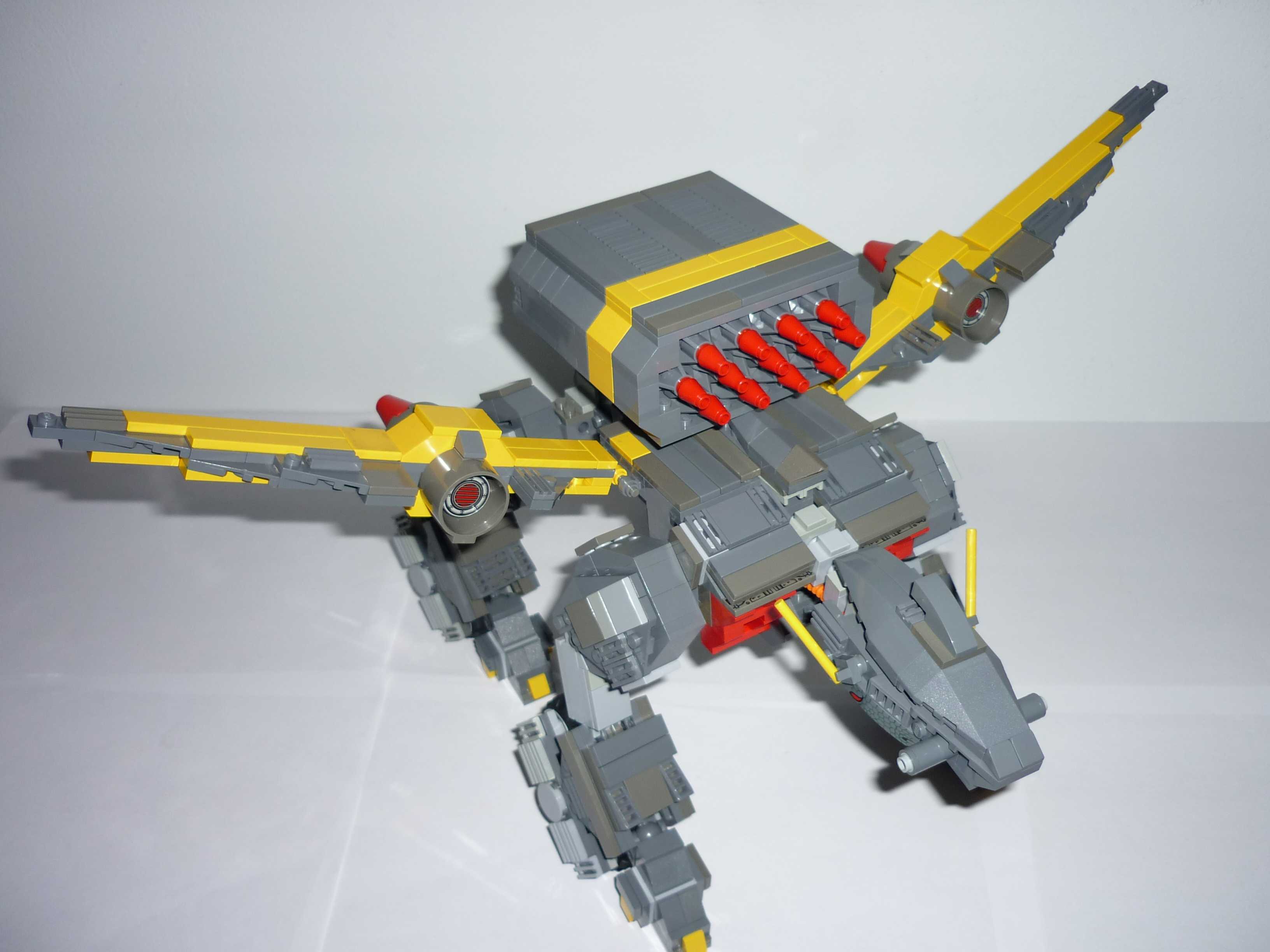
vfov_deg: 42.9
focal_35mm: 33
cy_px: 476
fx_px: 1211
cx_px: 635
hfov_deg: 55.4
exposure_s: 1/60
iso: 100
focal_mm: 5.5
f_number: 2.8
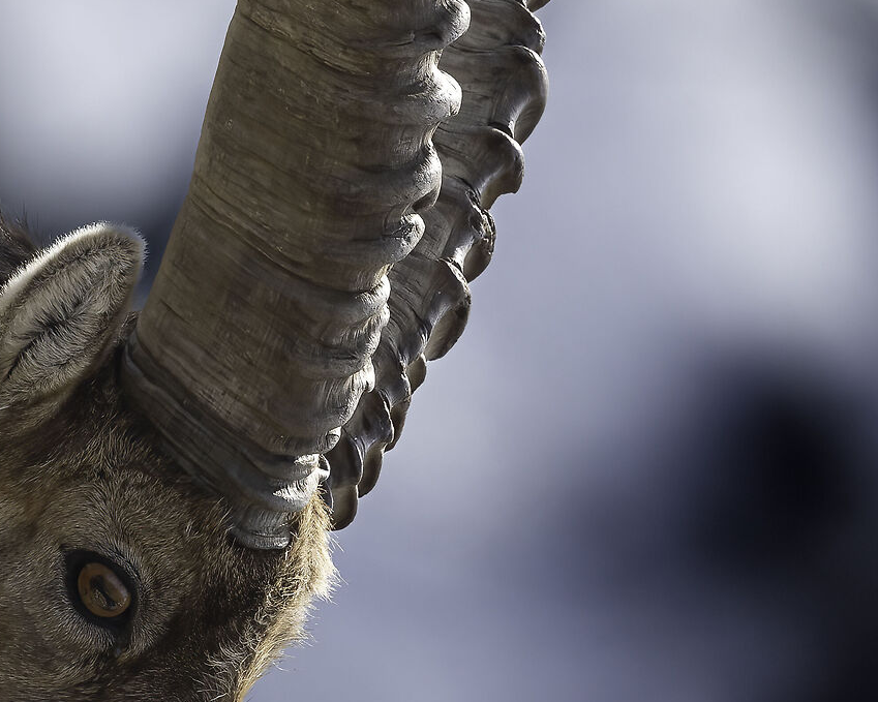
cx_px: 191
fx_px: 48275
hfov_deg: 1.0
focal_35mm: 1858
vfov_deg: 0.8
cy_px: 154
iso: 560
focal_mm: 700
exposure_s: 1/1600
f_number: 8
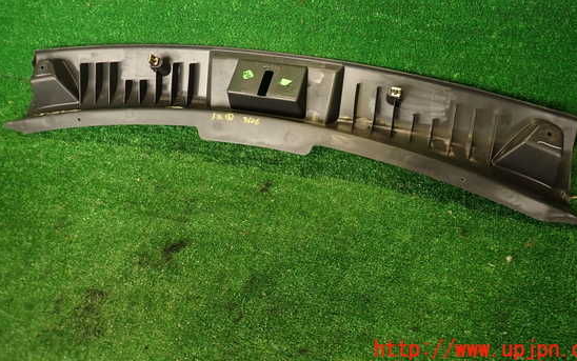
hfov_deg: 64.6
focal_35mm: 29
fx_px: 456
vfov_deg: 42.7
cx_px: 296
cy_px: 126
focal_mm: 4.5
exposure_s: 1/40
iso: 200
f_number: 2
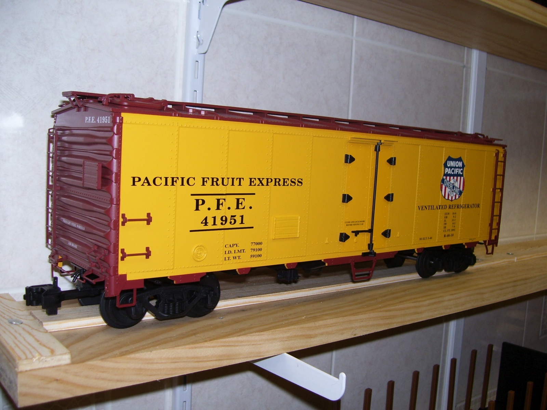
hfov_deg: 50.1
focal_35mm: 37
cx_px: 274
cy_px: 205
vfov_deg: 38.7
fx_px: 585
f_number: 2.7
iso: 80
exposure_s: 1/60
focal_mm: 6
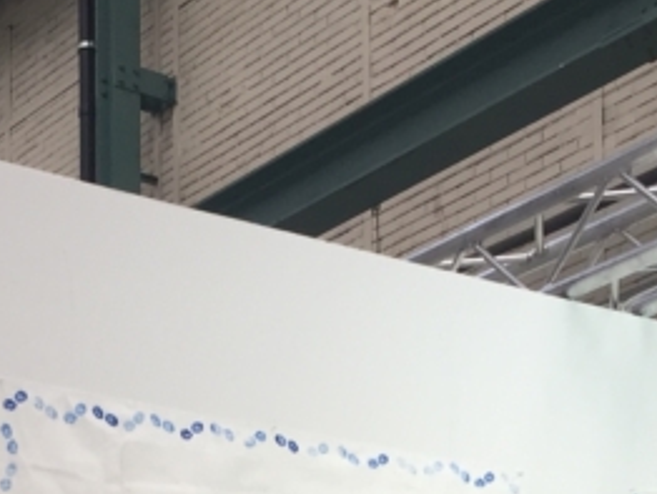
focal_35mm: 126
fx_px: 2394
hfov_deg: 15.4
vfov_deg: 10.8
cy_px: 992
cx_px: 65
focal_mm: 4.15
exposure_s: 1/112
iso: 32
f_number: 2.2
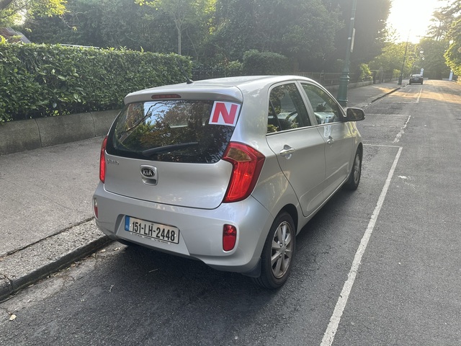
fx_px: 320
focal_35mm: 24
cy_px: 173
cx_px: 230
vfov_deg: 56.8
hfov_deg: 71.6
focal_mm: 6.86
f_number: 1.78
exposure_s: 1/202
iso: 64
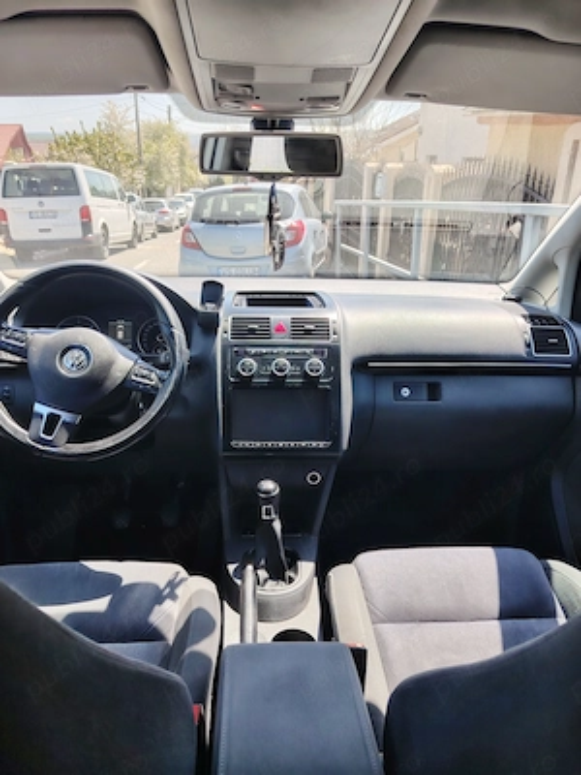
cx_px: 290
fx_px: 537
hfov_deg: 56.8
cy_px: 388
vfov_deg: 71.6
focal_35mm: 24
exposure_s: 1/144
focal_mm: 5.25
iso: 100
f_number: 1.75
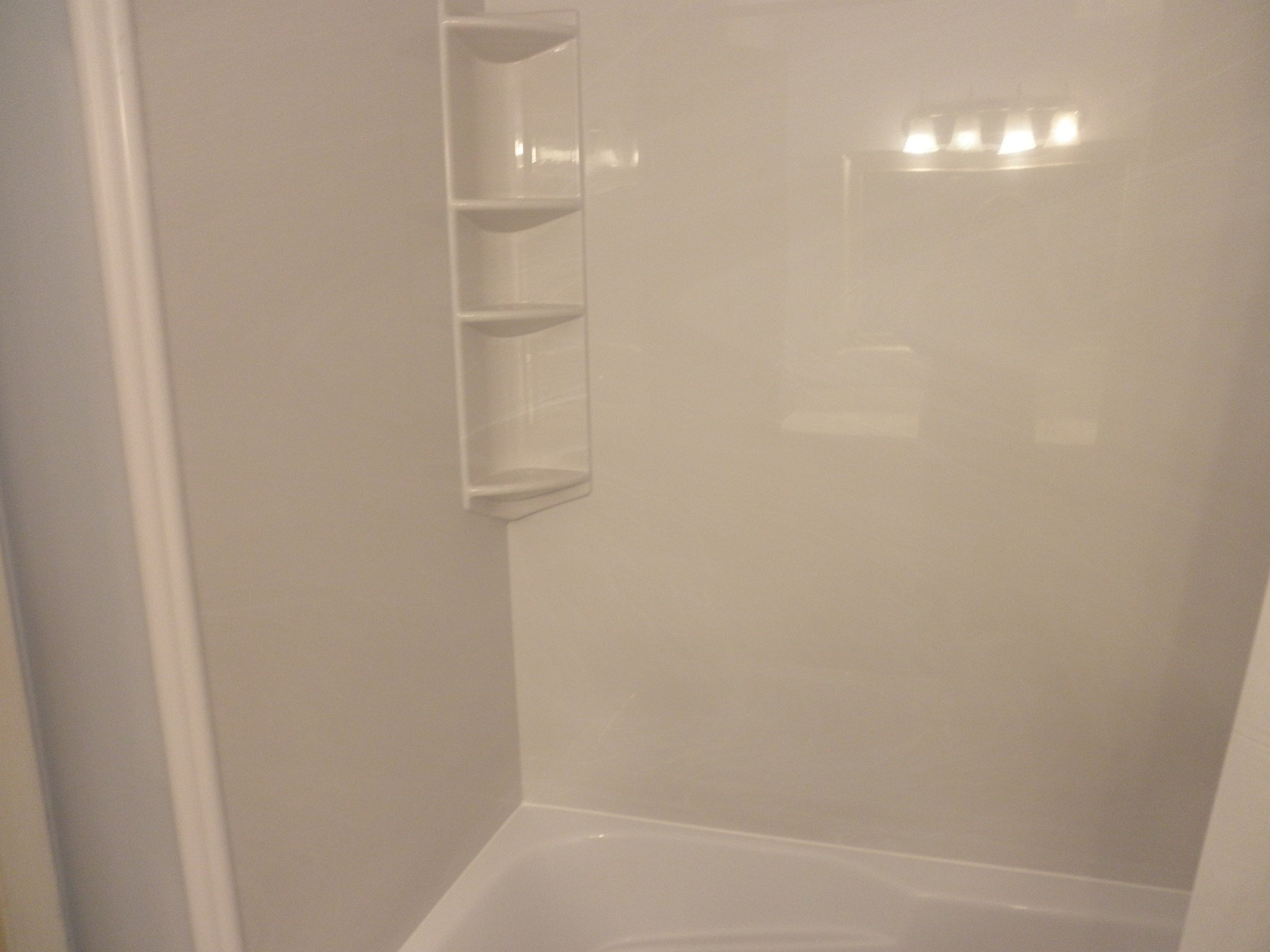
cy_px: 476
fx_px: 1027
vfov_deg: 49.7
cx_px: 635
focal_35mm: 28
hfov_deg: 63.4
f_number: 3
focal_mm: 5
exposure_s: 1/30
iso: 160
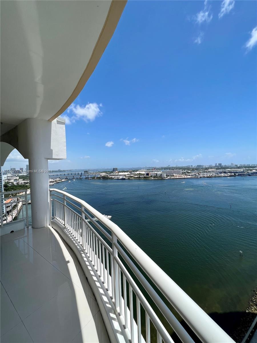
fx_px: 129
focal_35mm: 13
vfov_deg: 106.2
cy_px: 172
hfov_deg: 89.9
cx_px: 128
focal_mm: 1.57
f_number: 1.8
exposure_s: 1/2320
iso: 32
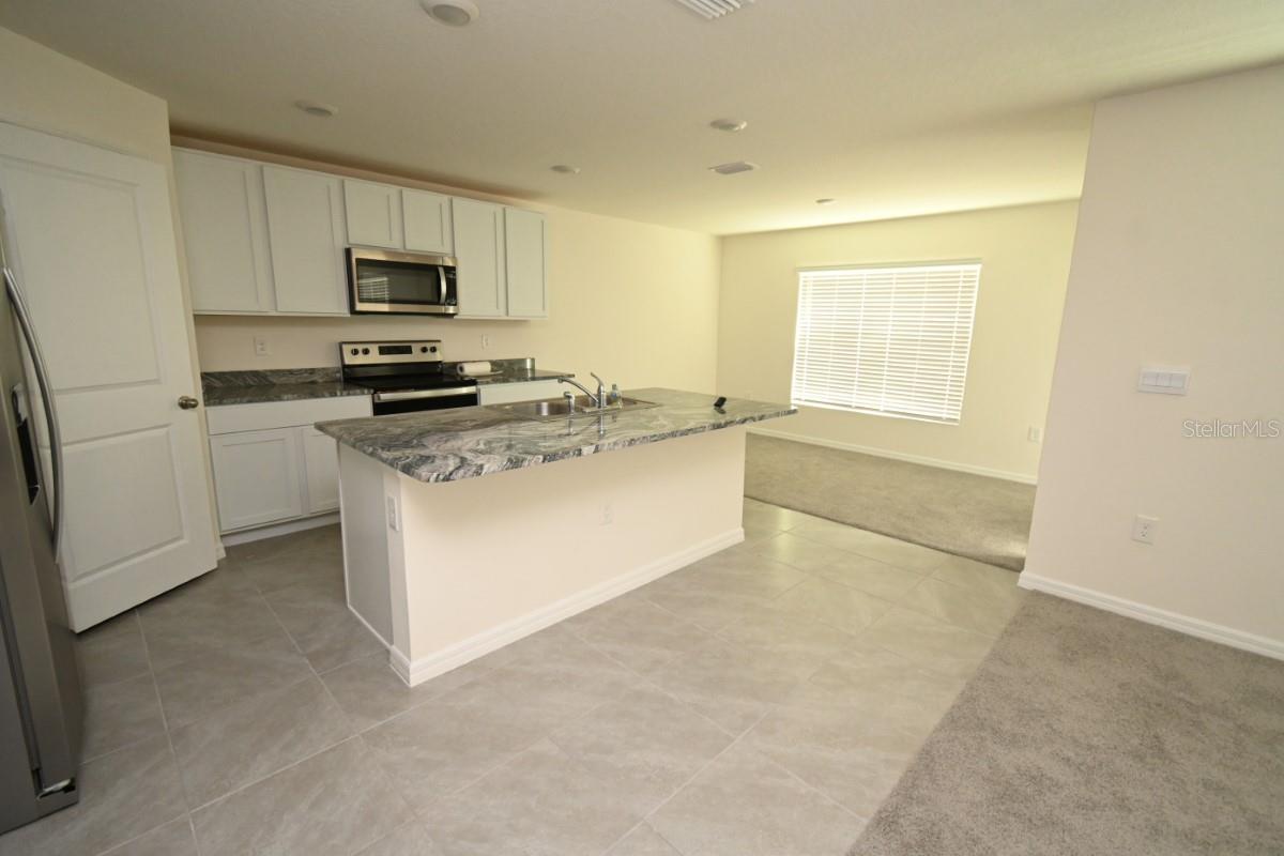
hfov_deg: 100.4
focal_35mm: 15
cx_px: 642
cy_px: 428
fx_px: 535
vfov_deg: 77.3
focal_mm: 10
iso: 1600
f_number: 4.5
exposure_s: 1/60
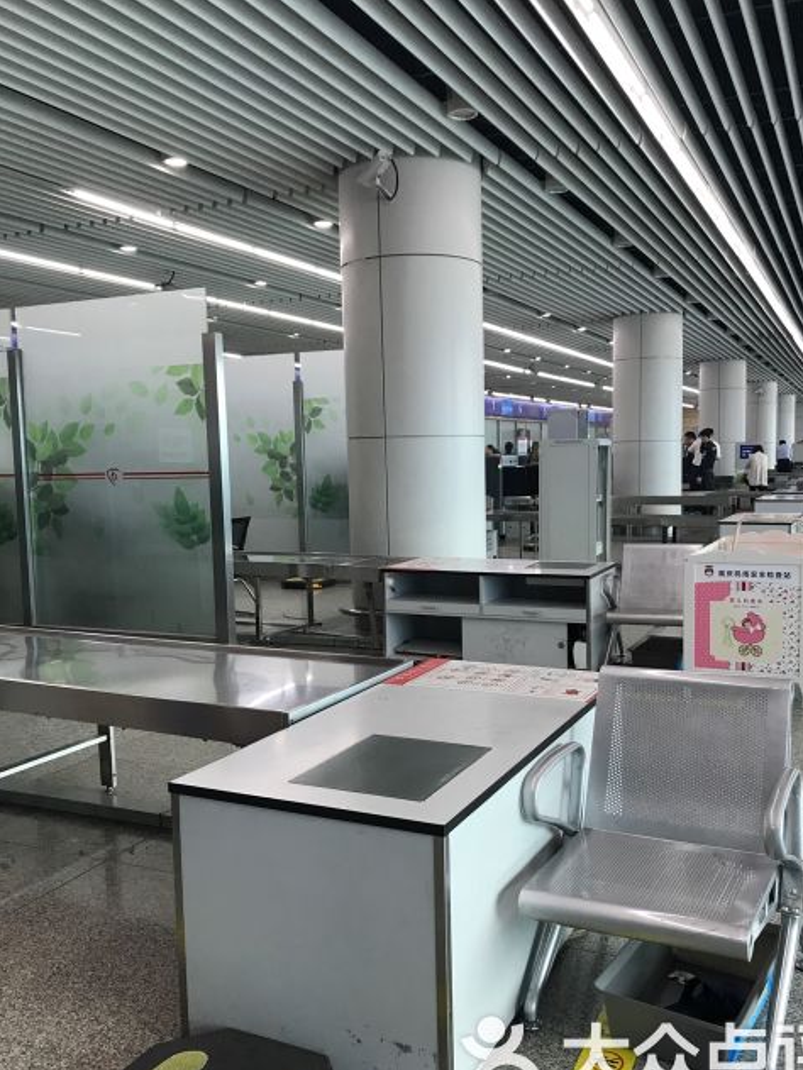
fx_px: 959
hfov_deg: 45.4
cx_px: 441
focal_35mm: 31
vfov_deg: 58.3
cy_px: 552
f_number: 1.8
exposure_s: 1/33
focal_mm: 3.99
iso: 25
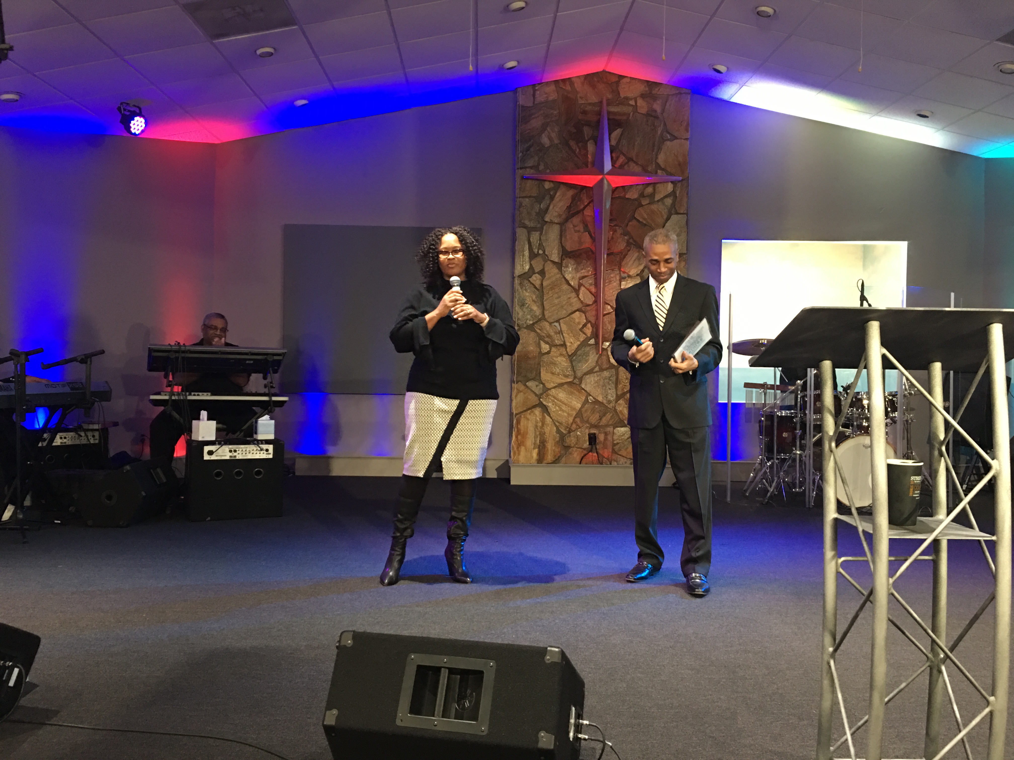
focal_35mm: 29
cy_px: 380
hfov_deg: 61.7
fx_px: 849
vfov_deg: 48.2
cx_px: 507
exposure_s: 1/4
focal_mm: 4.15
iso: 64
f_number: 2.2
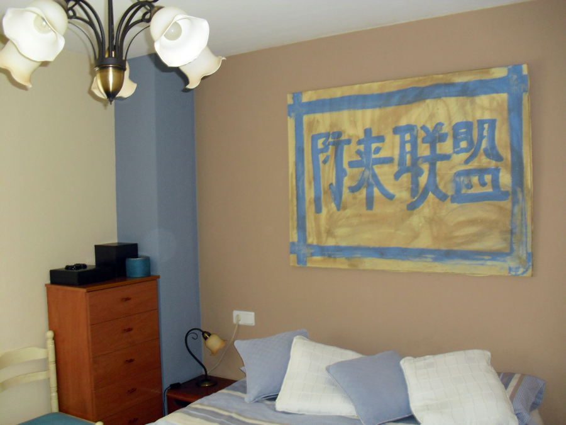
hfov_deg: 51.4
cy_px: 212
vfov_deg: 39.7
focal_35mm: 36
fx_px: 589
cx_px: 283
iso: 200
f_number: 3.1
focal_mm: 6.3
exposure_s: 1/60
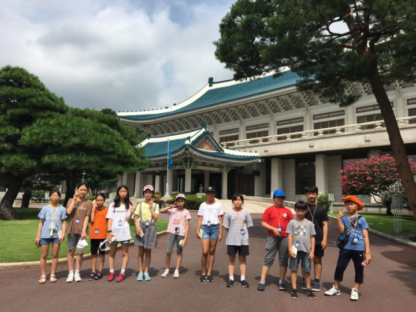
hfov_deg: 61.7
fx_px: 349
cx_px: 208
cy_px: 156
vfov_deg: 48.2
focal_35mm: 29
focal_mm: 4.15
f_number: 2.2
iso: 25
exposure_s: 1/2564
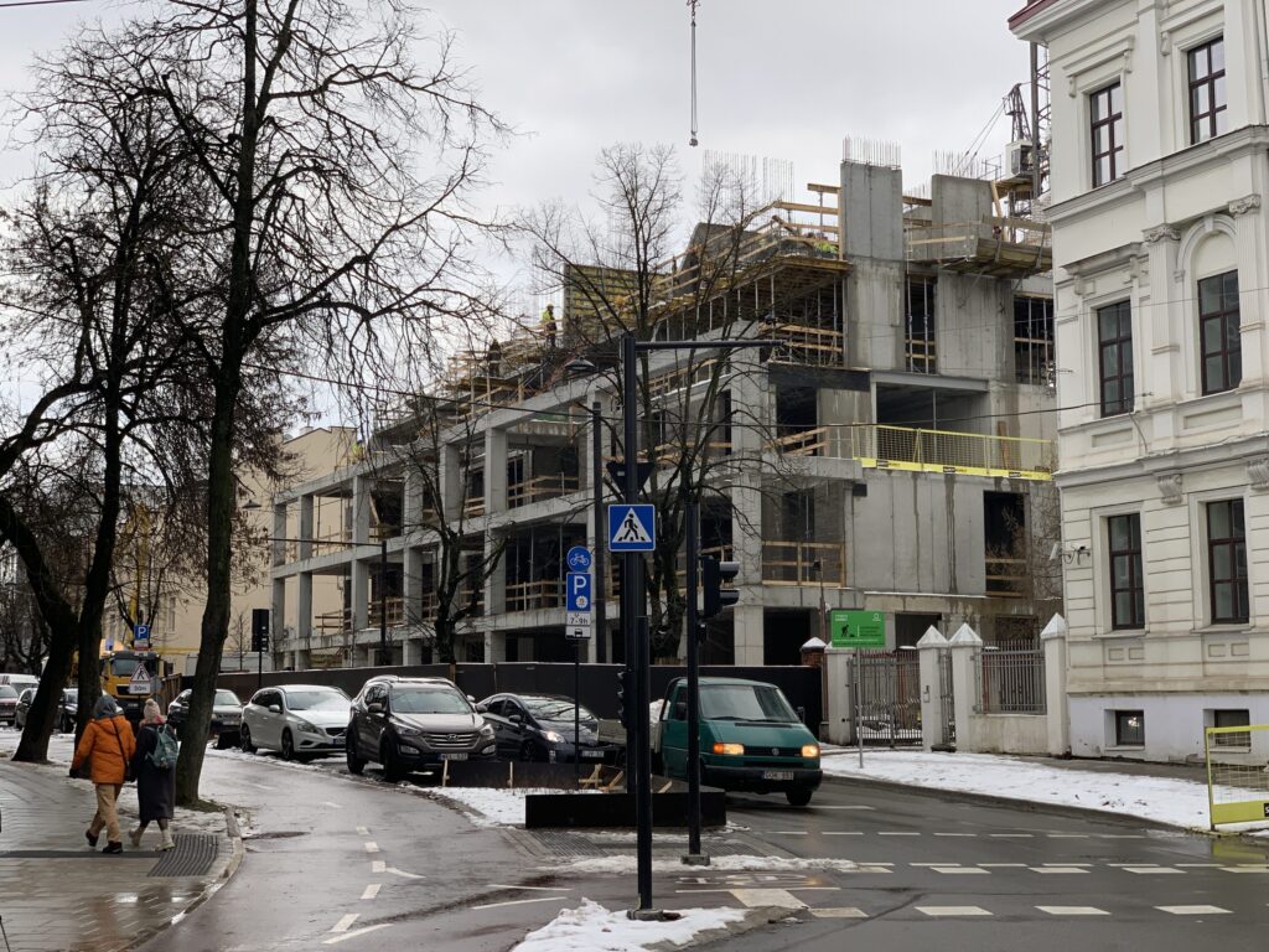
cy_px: 476
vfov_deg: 28.0
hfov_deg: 36.8
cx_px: 634
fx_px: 1906
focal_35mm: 52
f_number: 2.4
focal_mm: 6
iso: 16
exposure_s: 1/84
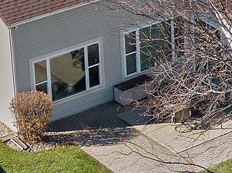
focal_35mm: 230
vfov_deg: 6.4
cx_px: 332
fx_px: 1540
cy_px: -24
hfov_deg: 8.5
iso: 100
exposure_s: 1/400
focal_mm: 8.6
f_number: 3.8
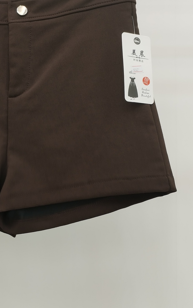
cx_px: 13
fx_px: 463
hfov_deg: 22.9
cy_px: 181
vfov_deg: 36.8
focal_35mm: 55
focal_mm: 4.75
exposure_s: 1/60
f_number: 1.8
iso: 155
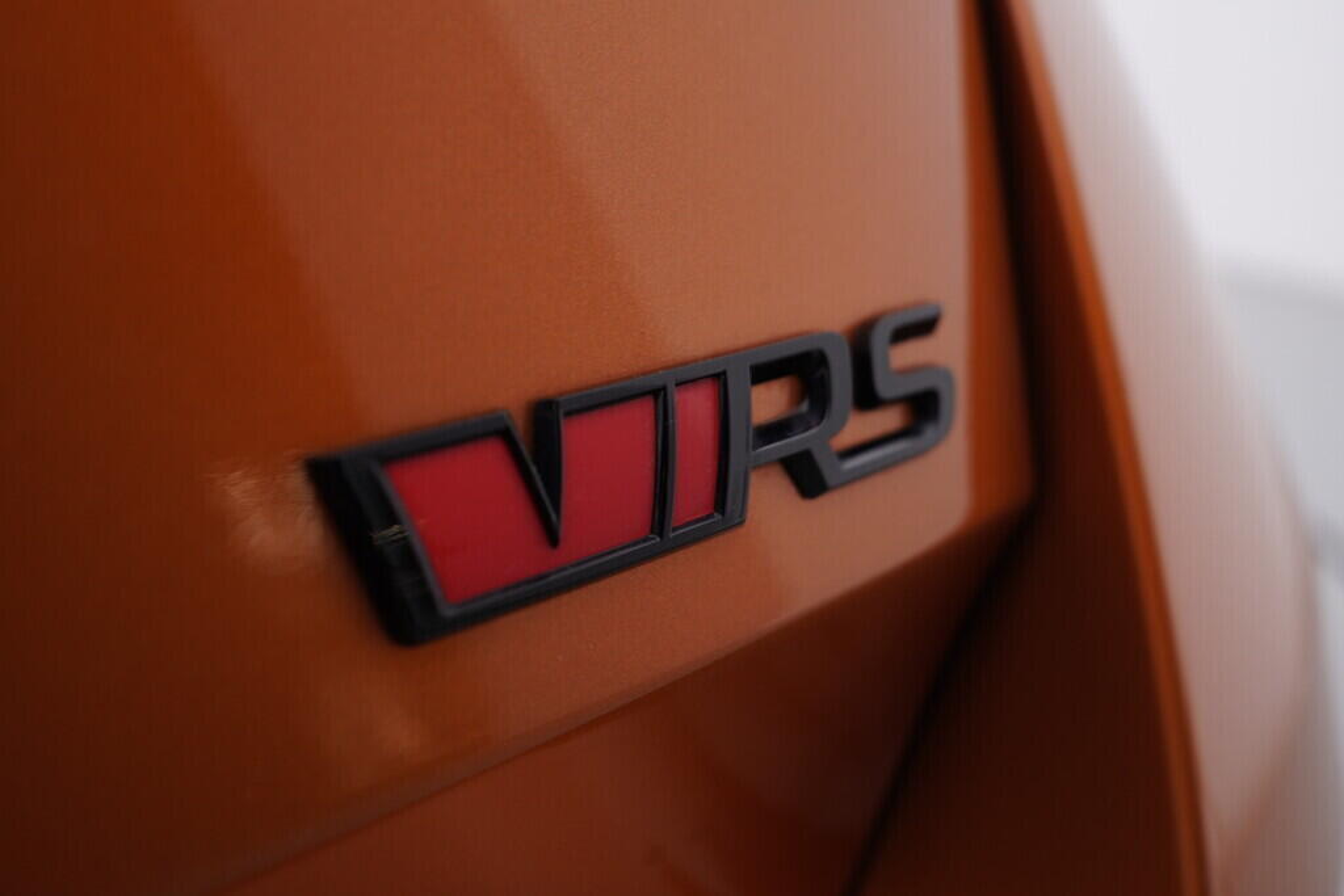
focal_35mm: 36
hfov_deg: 53.1
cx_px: 672
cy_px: 448
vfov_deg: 36.9
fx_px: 1344
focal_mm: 24
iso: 125
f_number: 4
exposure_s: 1/60
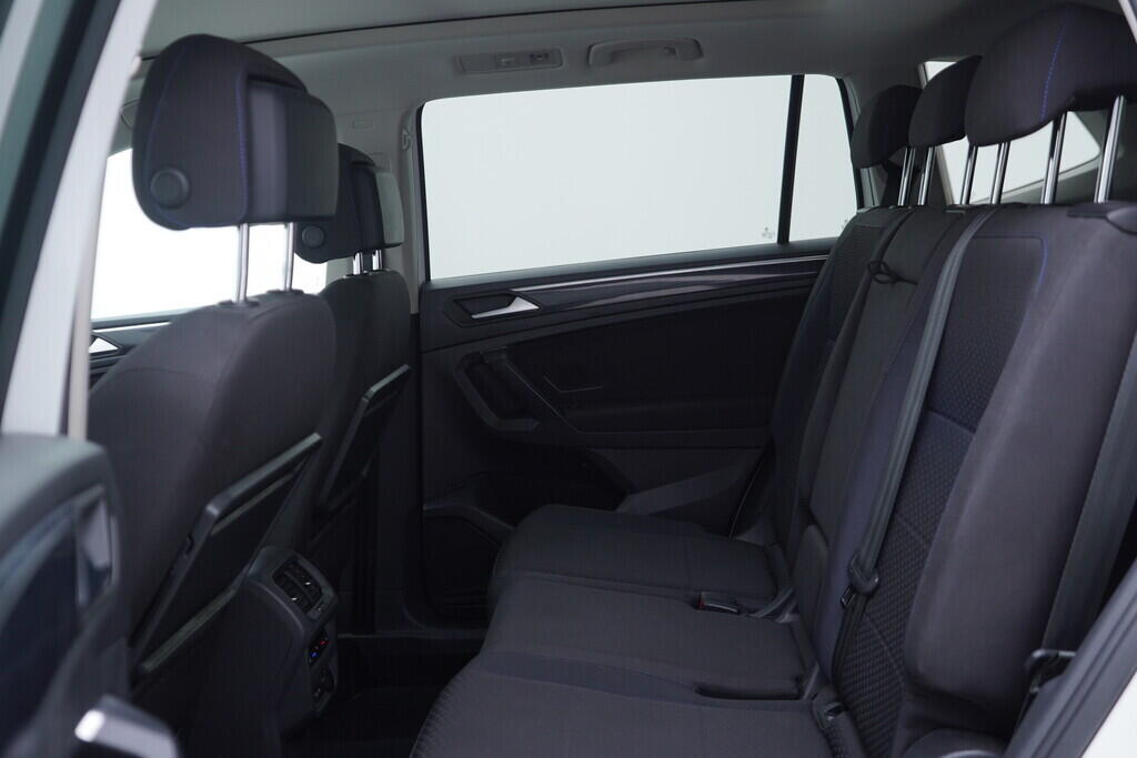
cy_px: 379
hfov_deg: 53.1
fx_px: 1137
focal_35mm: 36
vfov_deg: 36.9
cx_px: 568
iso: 160
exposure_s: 1/40
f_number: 2.8
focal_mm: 24
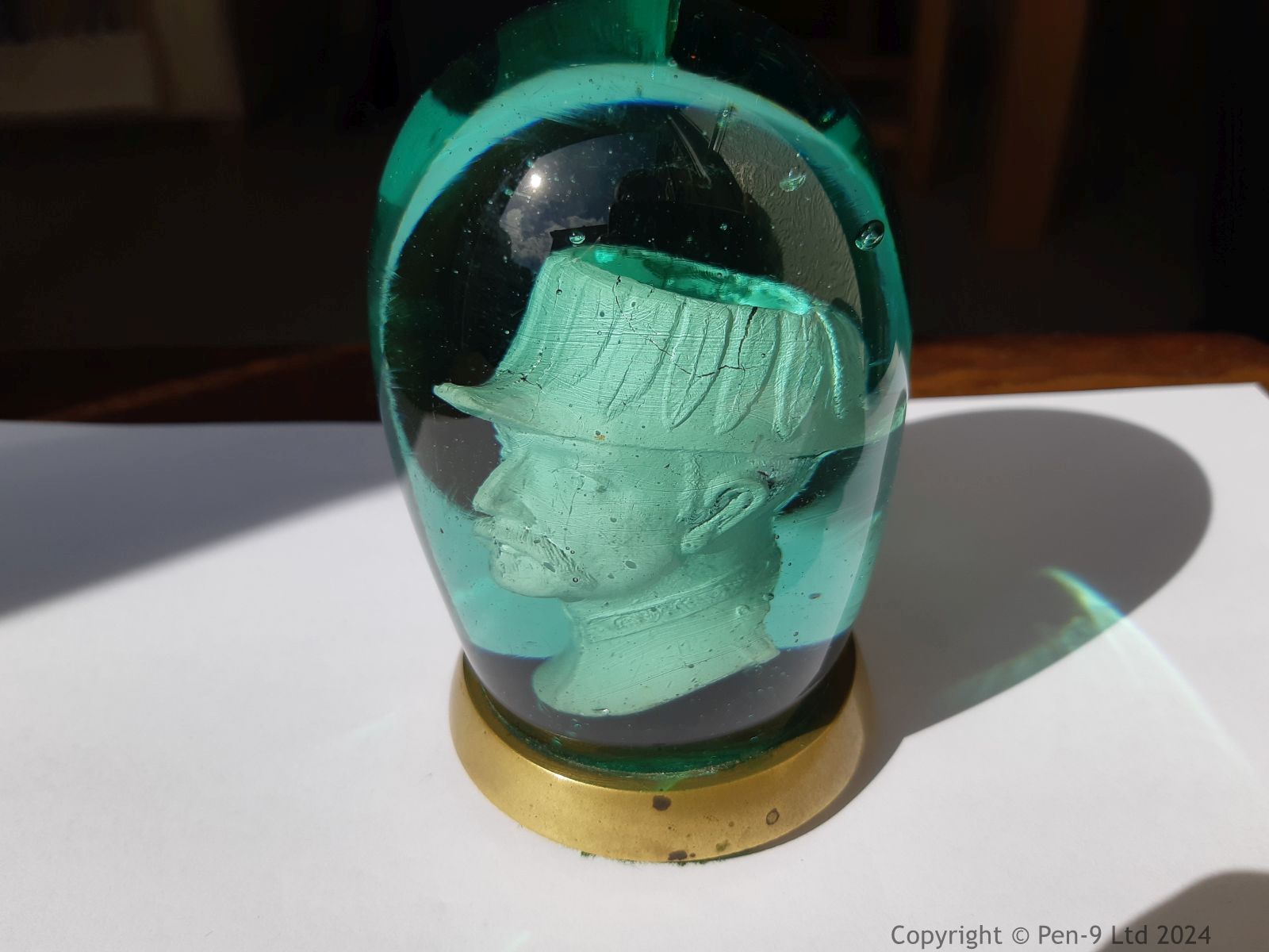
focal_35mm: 26
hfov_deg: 67.3
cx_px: 634
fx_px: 953
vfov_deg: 53.1
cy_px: 476
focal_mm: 3.93
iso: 40
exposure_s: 1/3195
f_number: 1.7
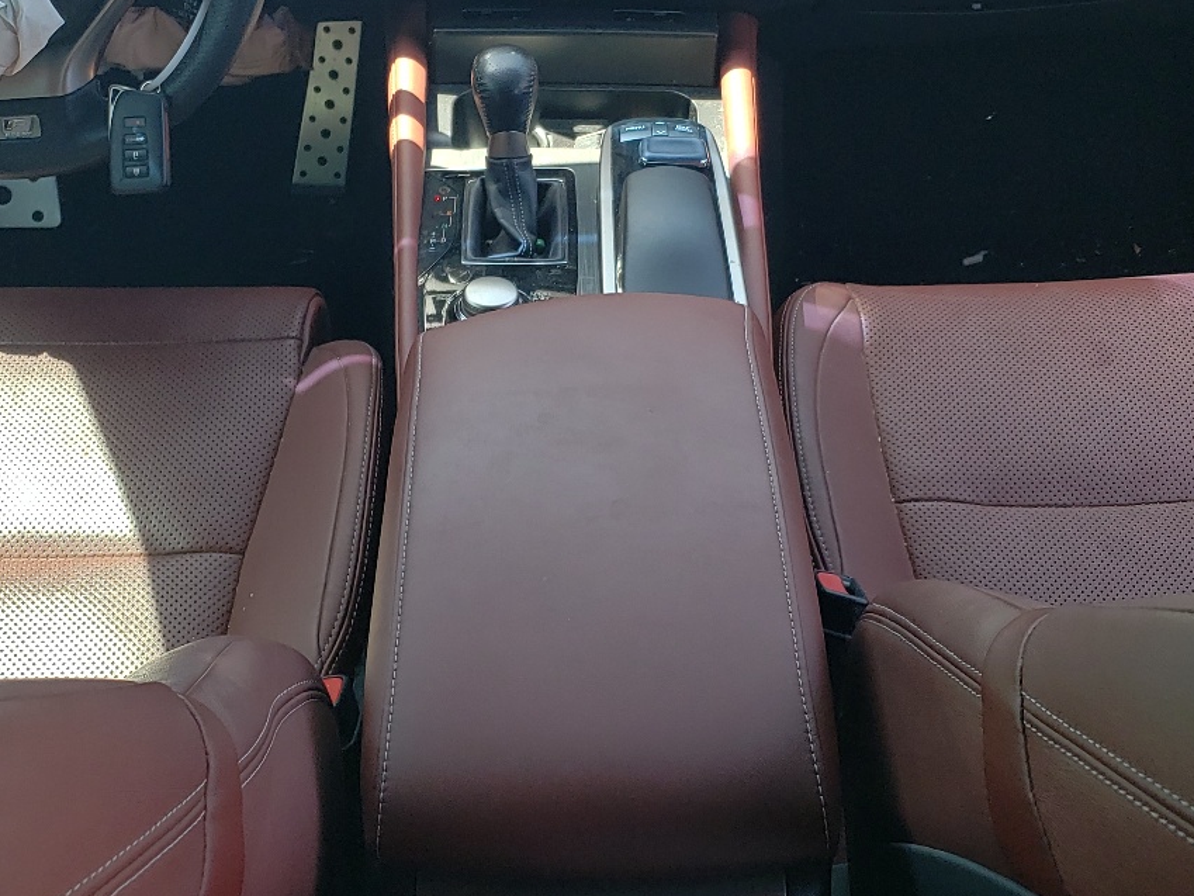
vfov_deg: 29.5
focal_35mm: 49
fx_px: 1690
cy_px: 316
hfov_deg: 38.9
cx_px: 584
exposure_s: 1/250
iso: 50
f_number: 1.5
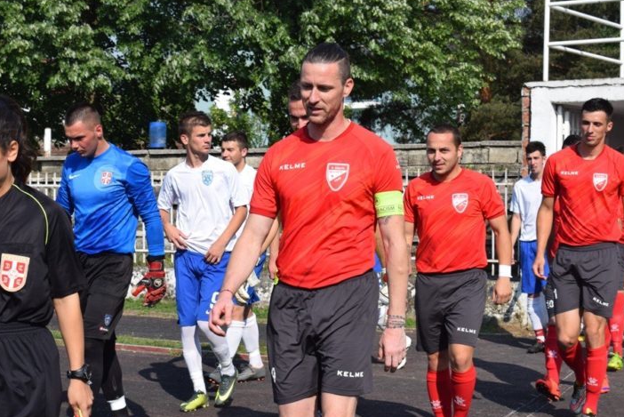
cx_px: 293
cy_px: 225
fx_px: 1422
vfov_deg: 16.7
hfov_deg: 24.7
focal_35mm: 82
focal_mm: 48
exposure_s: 1/400
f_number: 10
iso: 200
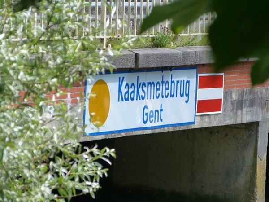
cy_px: 101
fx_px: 2106
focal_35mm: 271
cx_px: 134
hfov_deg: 7.3
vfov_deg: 5.5
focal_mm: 48.8
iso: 125
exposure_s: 1/200
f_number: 4
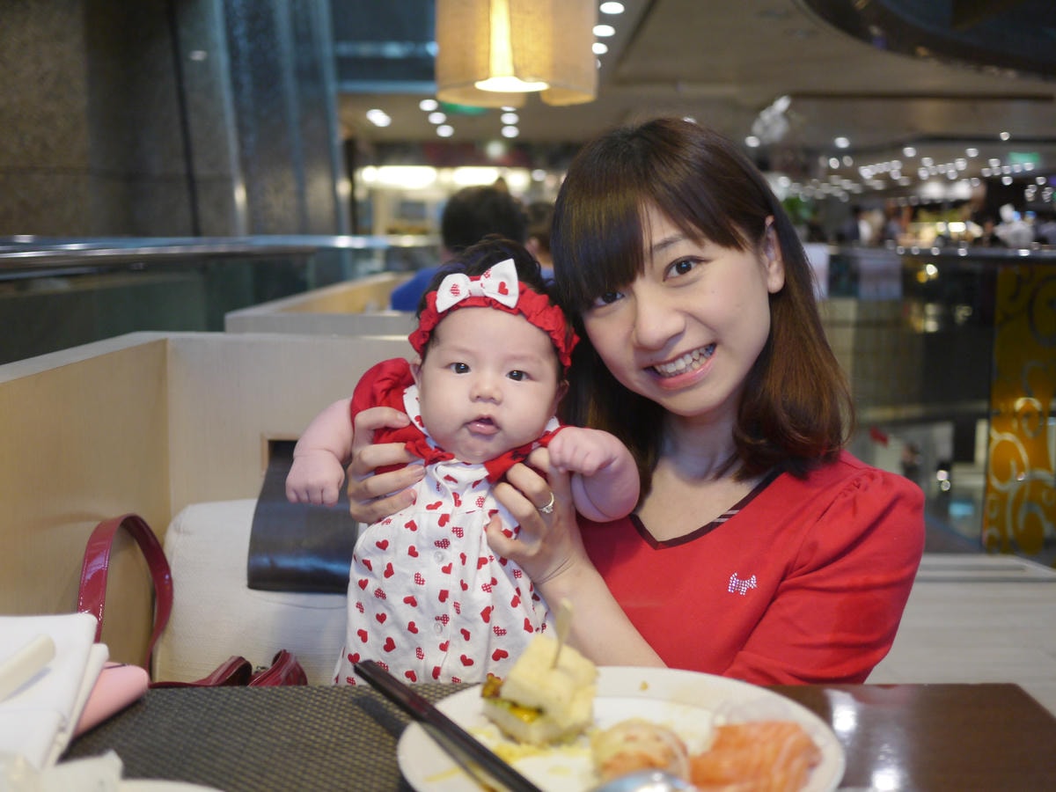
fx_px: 1220
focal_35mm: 40
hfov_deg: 46.8
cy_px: 396
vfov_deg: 36.0
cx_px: 528
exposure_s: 1/60
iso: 250
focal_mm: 20
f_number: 1.7
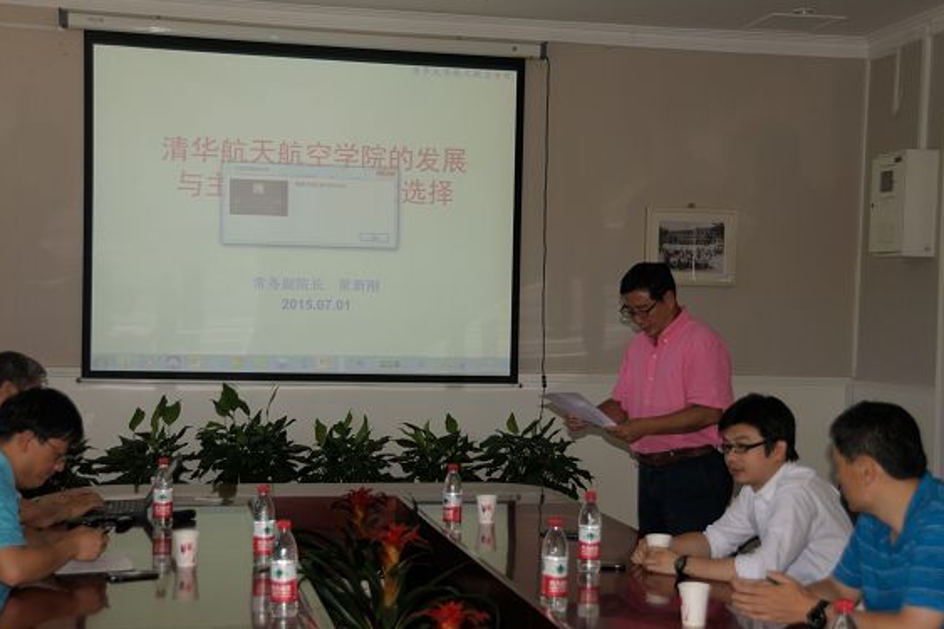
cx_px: 495
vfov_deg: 23.4
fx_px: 1520
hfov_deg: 34.5
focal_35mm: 58
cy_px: 333
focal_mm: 34
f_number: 4.2
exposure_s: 1/60
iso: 200
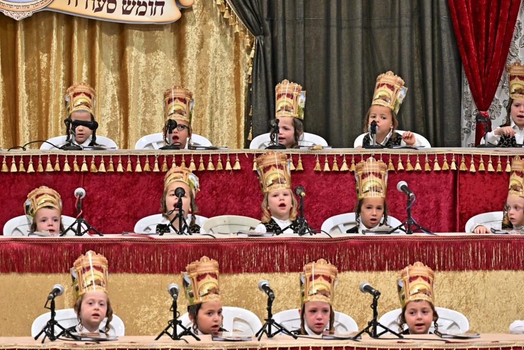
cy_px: 175
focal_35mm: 180
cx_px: 262
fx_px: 2620
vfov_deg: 7.6
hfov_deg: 11.4
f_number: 4
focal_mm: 120
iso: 1000
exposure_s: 1/200
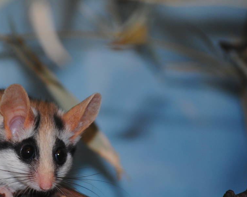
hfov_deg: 7.2
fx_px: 1960
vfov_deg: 5.8
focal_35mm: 268
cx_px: 45
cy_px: 106
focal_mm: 90
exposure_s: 1/60
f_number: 4.5
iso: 200
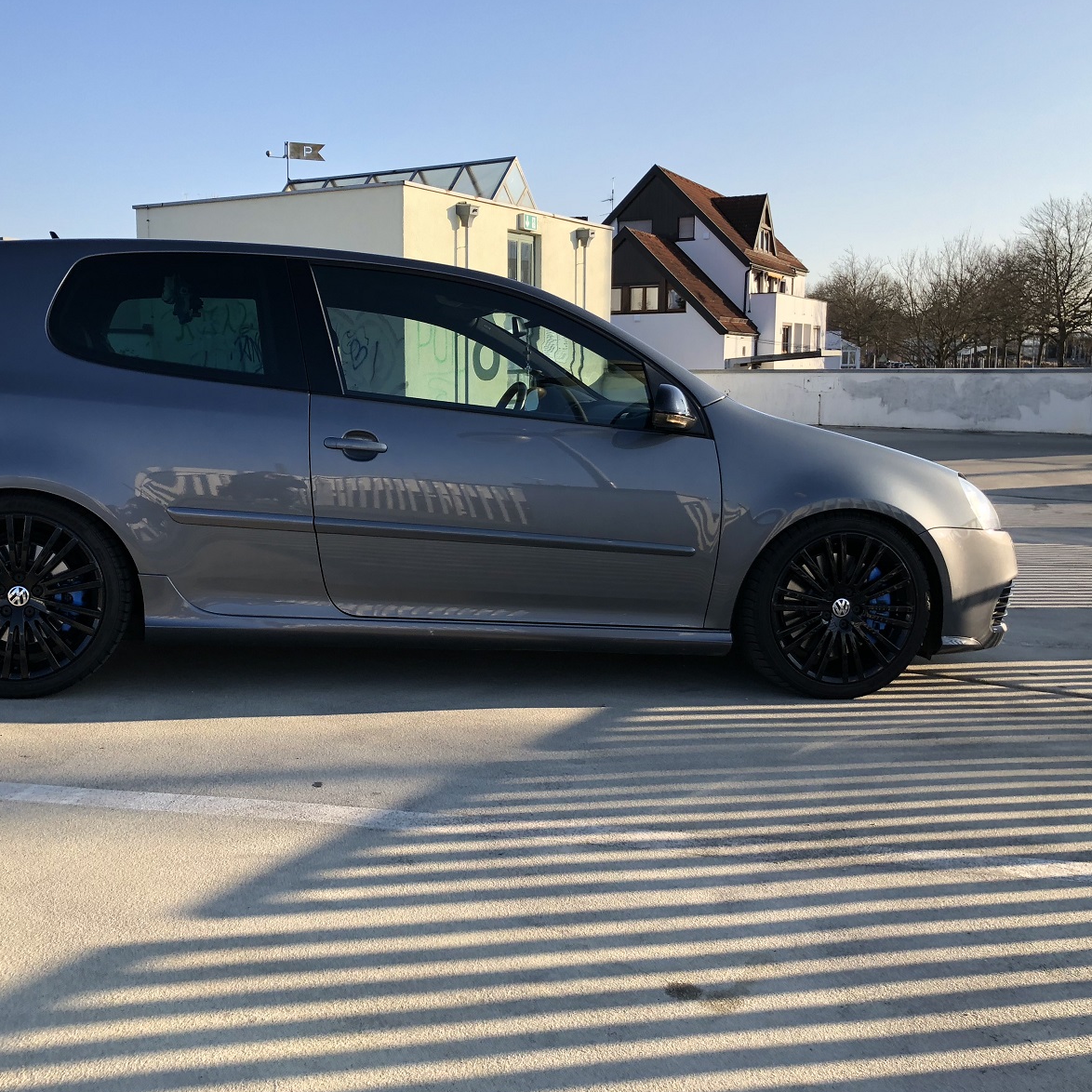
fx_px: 1213
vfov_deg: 48.5
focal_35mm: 34
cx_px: 423
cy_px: 543
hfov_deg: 48.1
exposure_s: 1/842
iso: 20
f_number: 1.8
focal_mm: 4
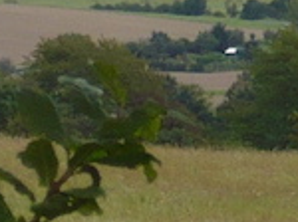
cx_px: 66
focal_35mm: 800
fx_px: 6876
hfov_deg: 2.5
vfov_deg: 1.9
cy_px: -93
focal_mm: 17.4
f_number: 5
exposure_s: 1/400
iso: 100
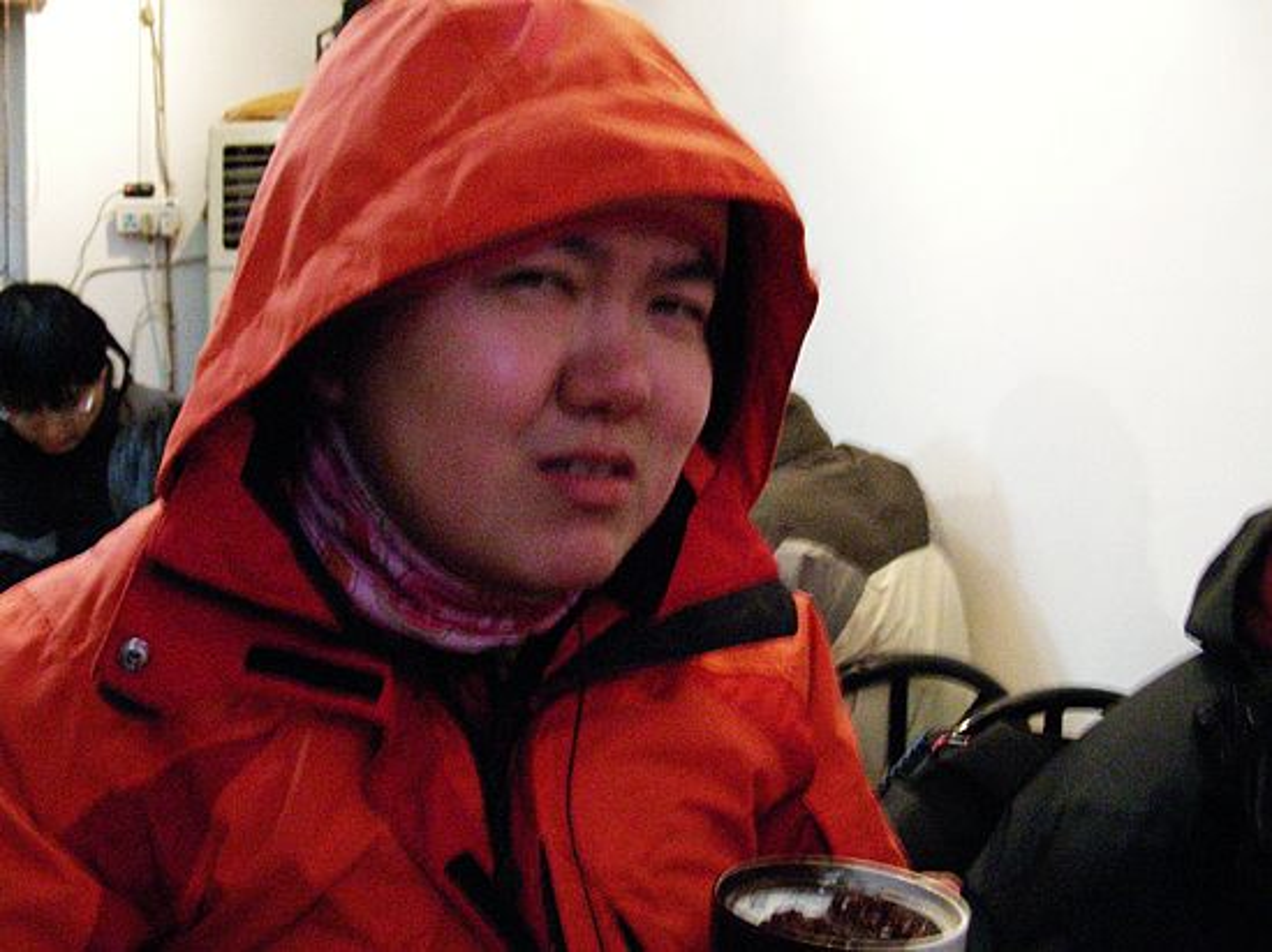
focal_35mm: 38
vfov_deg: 37.7
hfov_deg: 49.0
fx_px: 1396
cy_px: 476
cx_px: 636
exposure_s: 1/8
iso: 754
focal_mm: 6.3
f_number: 3.5
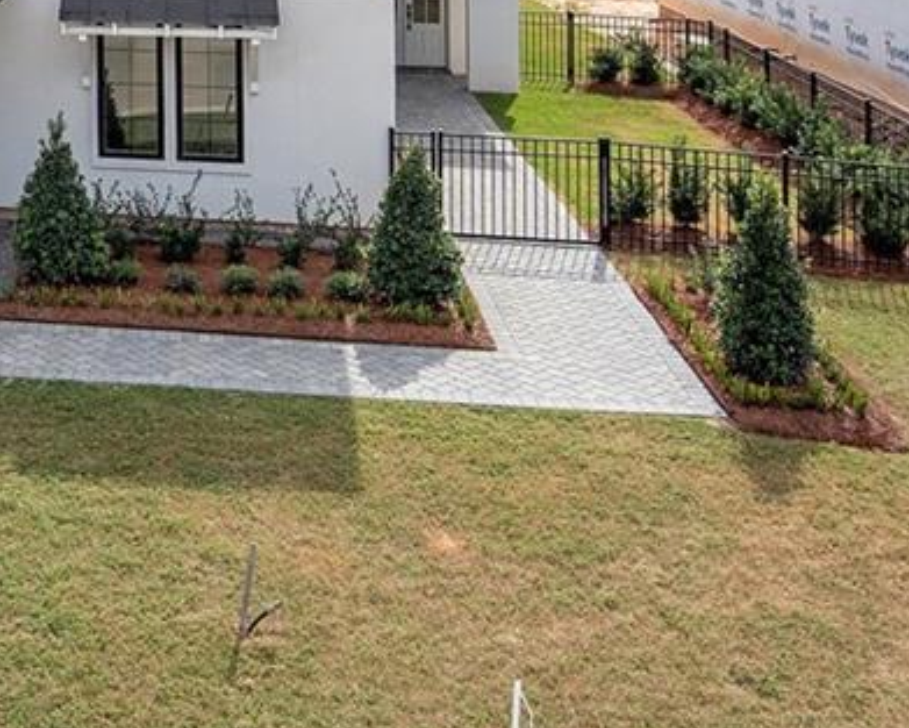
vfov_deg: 26.7
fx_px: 1453
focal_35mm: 54
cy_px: 19
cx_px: -114
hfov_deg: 30.7
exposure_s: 1/320
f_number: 10
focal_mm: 22
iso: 400
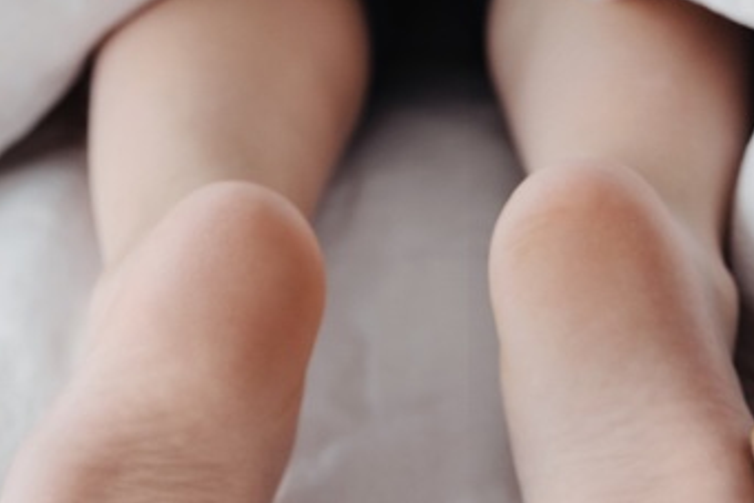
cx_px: 539
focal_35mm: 103
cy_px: 515
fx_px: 2158
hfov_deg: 19.7
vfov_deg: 13.1
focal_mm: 35
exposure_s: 1/100
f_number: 3.2
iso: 250
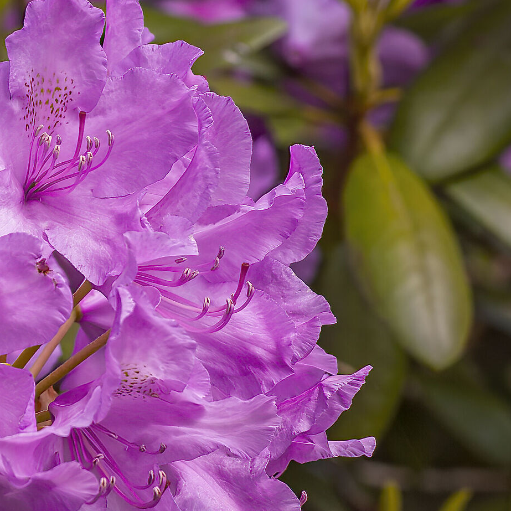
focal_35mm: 182
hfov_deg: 9.6
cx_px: 86
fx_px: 3041
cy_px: 292
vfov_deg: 9.6
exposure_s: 1/200
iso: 200
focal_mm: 55
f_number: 8
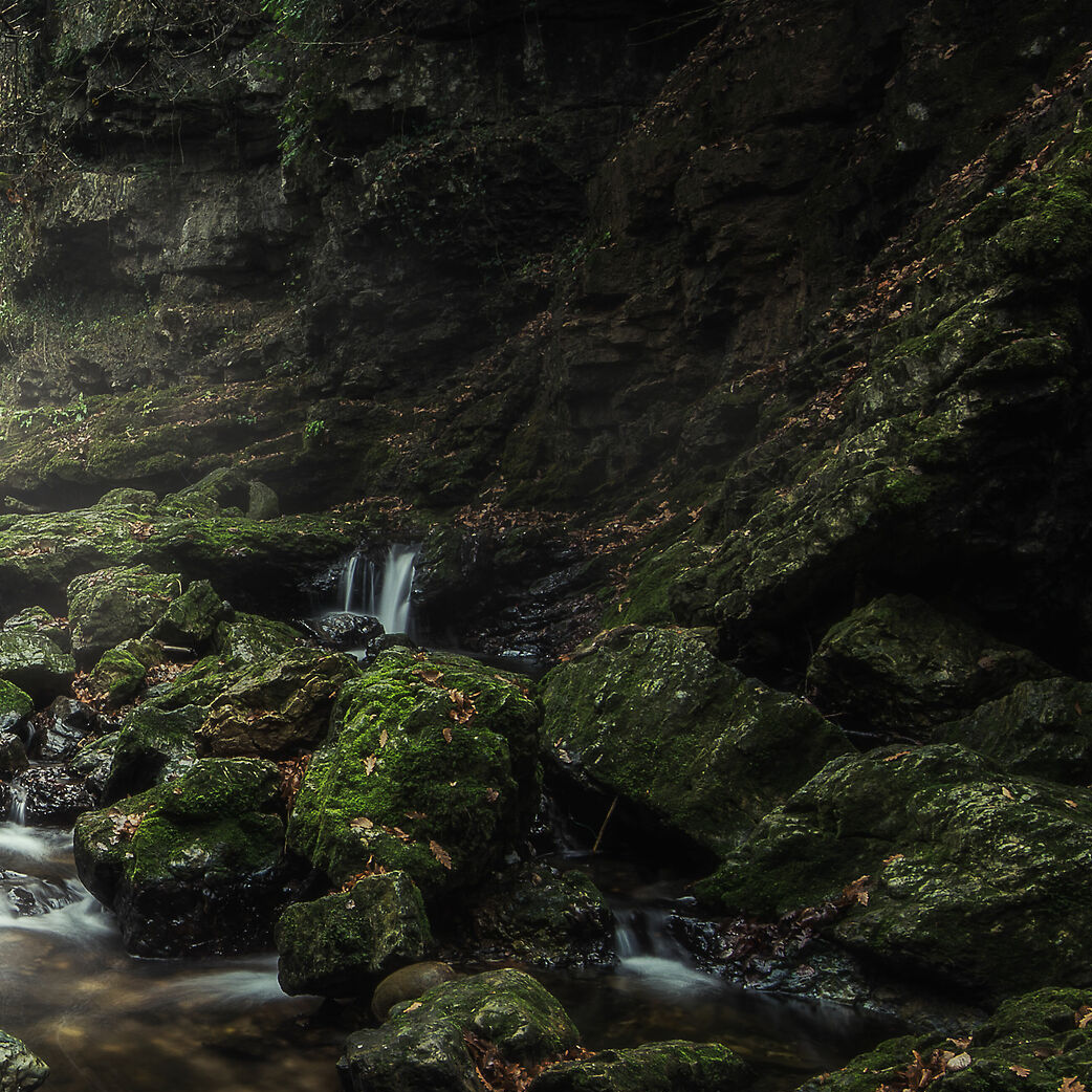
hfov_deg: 31.7
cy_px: 596
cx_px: -126
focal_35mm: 47
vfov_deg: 36.0
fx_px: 1677
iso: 100
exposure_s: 3
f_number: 22
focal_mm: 24
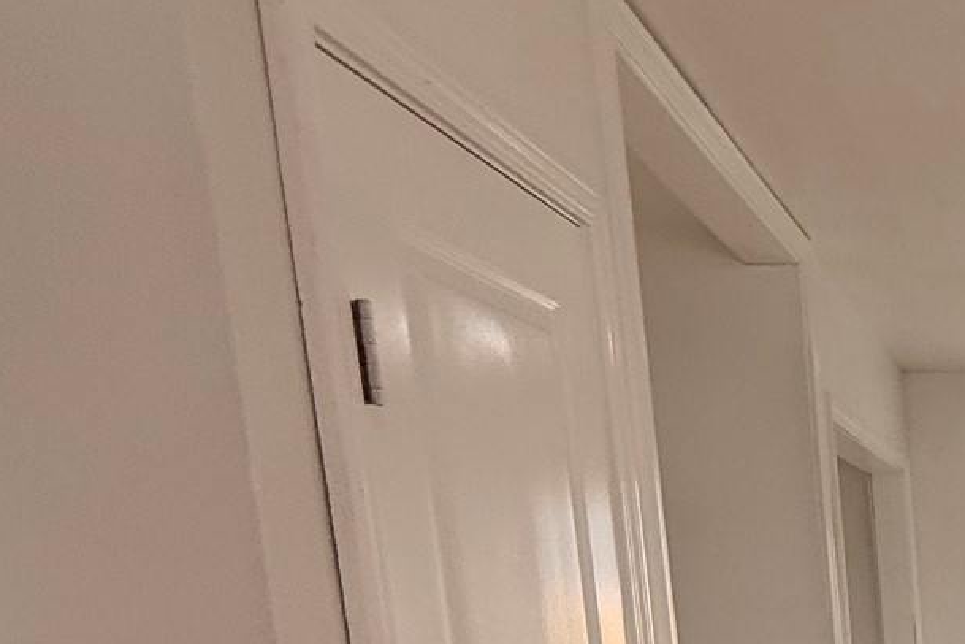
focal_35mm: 49
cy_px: 772
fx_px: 1313
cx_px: 1353
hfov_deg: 29.4
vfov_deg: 24.9
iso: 64
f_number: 2.2
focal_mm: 2.22
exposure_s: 1/188
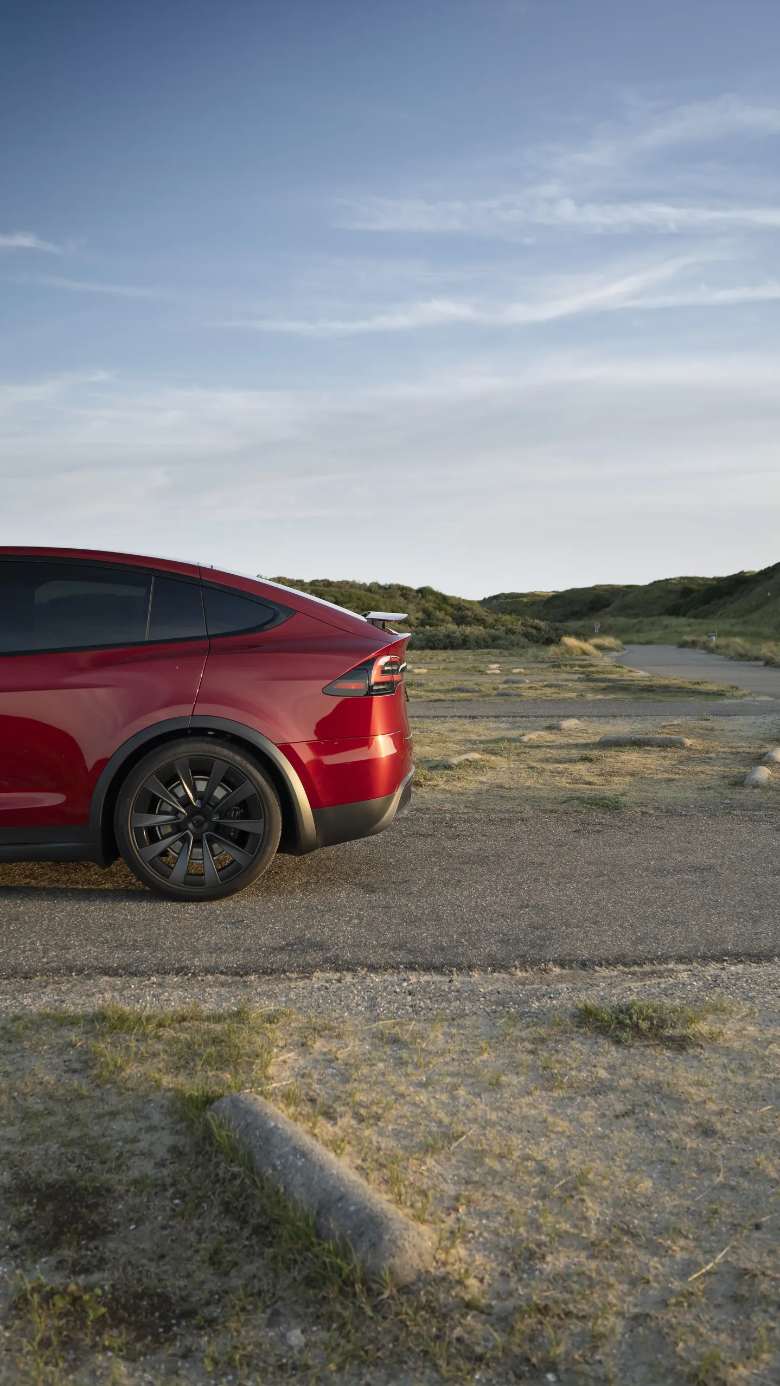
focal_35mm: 37
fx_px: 1360
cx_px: 361
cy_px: 689
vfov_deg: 54.0
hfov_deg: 32.0
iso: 125
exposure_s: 1/100
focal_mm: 35
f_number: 4
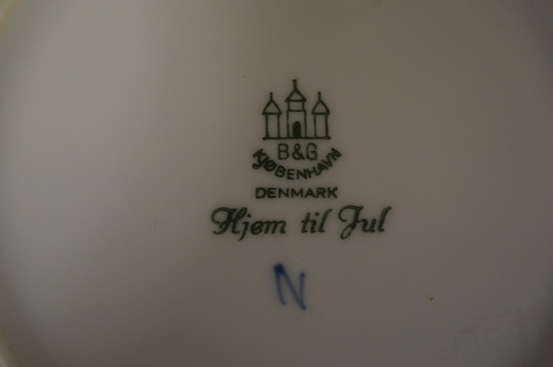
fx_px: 1105
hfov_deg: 28.1
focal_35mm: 72
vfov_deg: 18.9
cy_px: 184
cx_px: 276
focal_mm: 48
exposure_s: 1/60
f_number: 5.3
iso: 1250
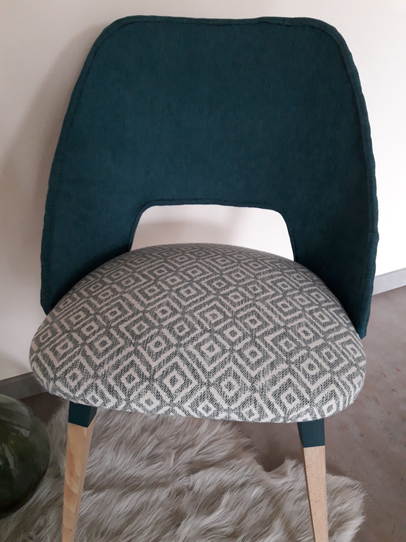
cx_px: 203
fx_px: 438
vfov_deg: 63.4
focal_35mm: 28
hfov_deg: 49.7
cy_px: 271
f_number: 1.9
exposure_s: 1/33
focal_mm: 3.7
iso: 125
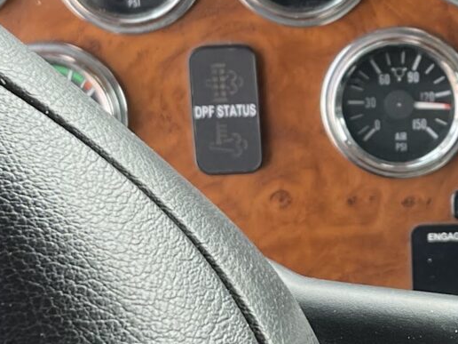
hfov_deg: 15.1
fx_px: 1707
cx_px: 433
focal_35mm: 129
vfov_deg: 11.5
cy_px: 132
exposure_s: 1/140
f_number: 1.6
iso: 32
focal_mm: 5.1
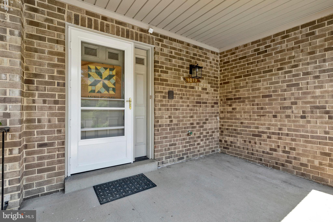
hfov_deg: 96.7
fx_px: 148
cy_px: 111
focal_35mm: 16
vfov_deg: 73.7
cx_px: 166
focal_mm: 16
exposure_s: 1/160
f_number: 7.1
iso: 1250
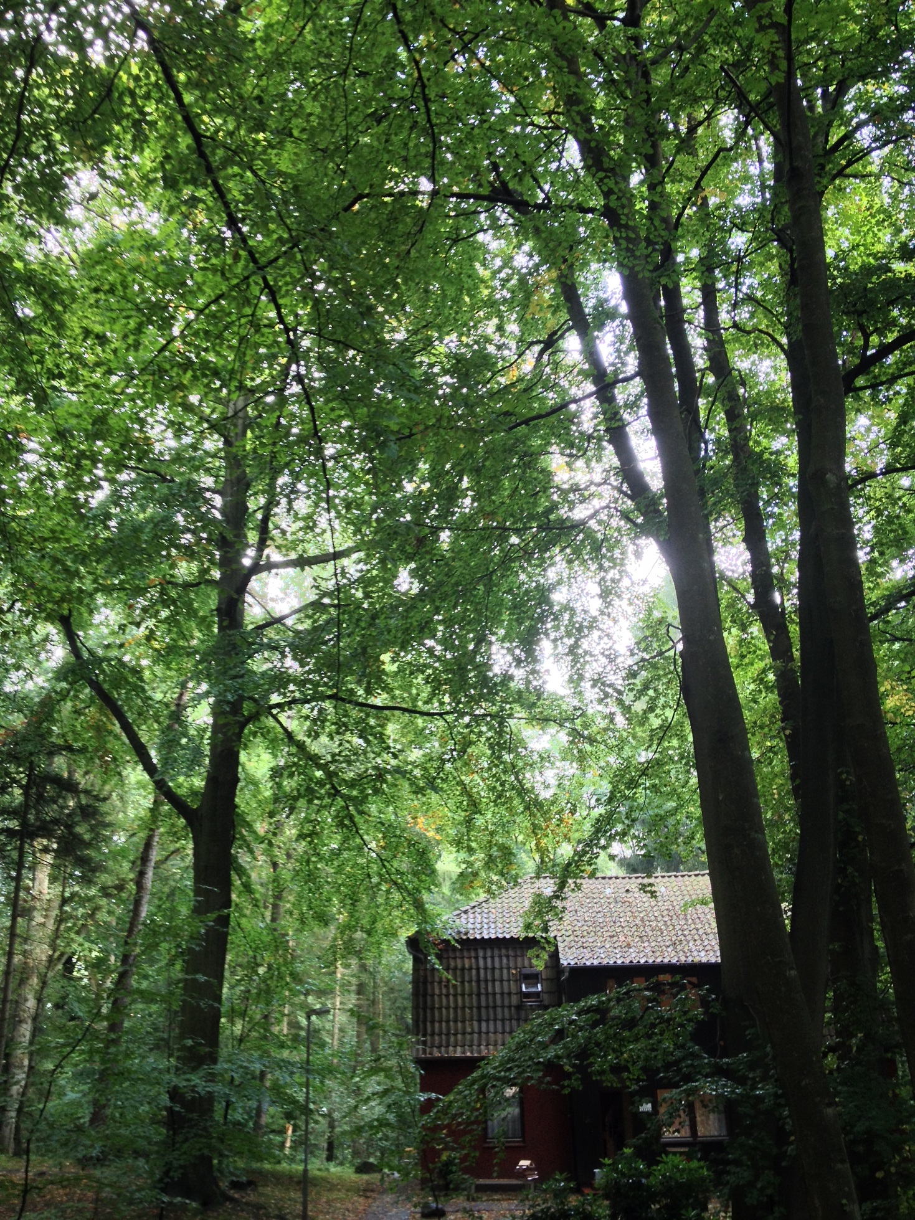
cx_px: 458
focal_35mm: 35
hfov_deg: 40.7
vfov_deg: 52.6
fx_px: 1234
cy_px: 610
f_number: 2.4
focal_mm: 4.28
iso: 50
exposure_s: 1/40
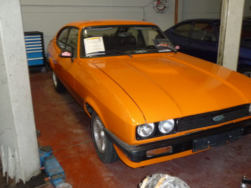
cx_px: 140
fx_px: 254
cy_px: 85
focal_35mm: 35
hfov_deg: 52.5
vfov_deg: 40.6
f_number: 3.3
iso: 320
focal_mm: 4.7
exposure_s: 1/30
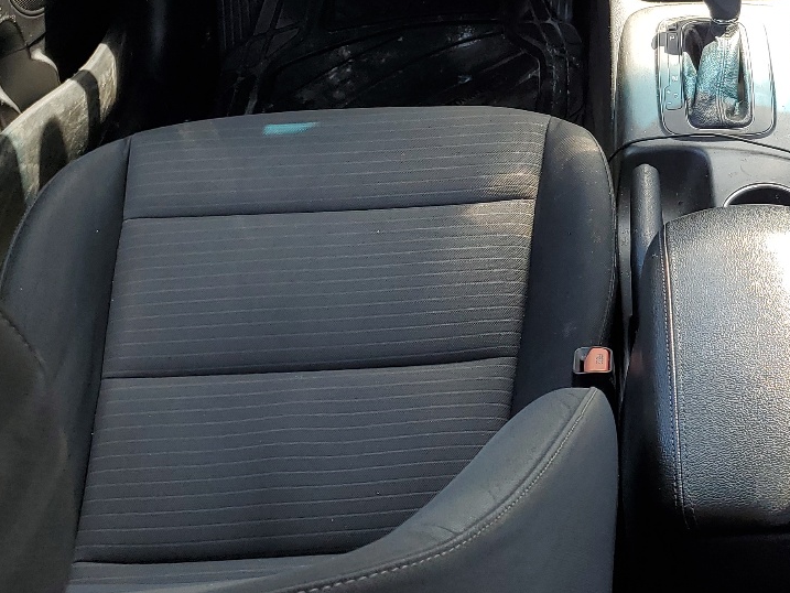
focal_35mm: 58
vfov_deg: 24.8
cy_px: 111
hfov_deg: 31.6
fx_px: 1324
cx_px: 718
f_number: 1.5
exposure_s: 1/222
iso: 50
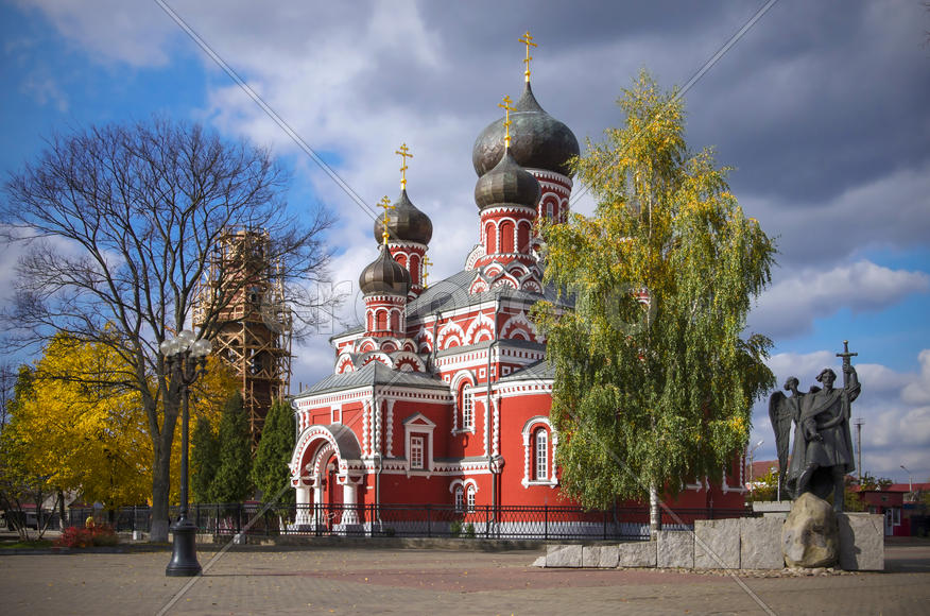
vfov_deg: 31.7
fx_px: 1083
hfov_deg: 46.5
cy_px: 308
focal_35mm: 42
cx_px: 465
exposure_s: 1/500
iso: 160
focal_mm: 28
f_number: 11
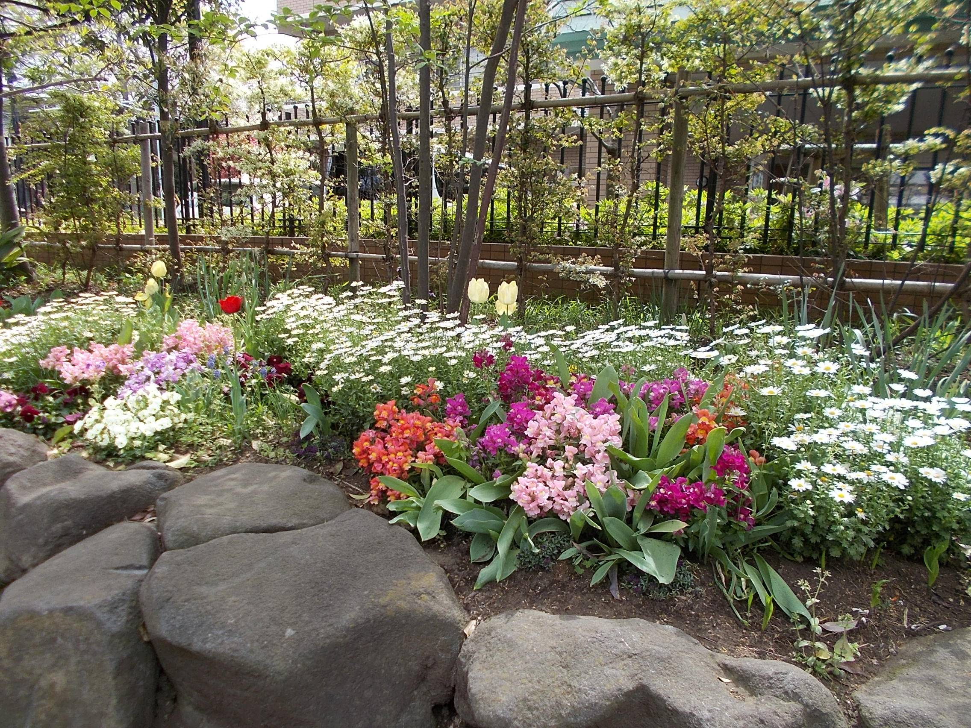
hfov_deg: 67.3
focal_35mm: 26
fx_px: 729
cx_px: 486
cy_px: 364
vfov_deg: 53.1
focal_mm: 4.6
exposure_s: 1/250
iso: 80
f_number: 3.2
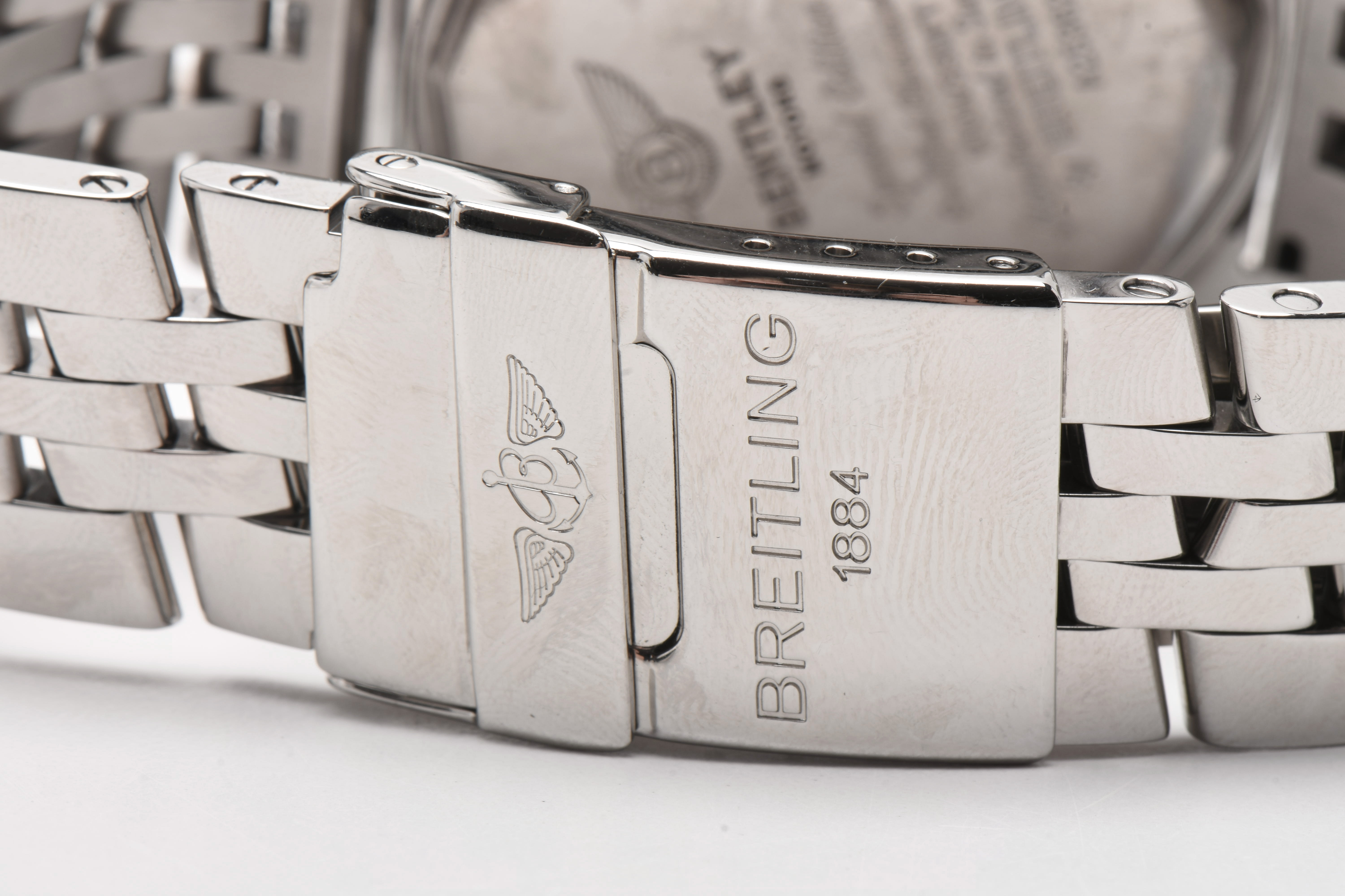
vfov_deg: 10.8
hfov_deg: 16.1
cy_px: 448
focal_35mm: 128
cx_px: 672
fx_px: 4763
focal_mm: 85
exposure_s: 1/100
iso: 100
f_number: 20
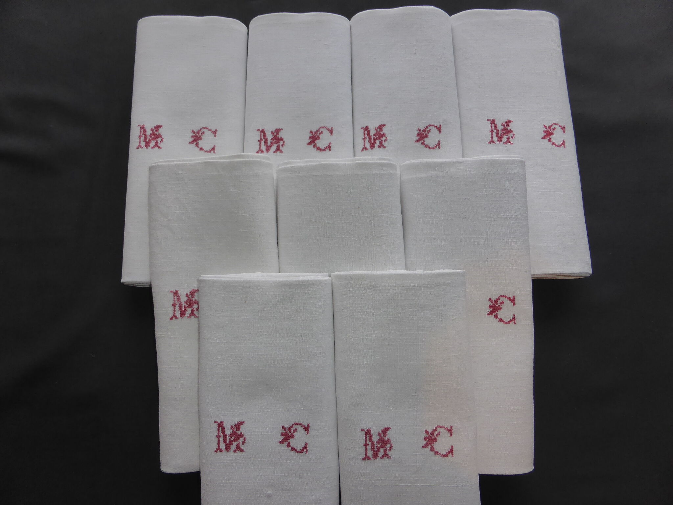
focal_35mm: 24
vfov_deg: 56.8
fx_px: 467
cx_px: 336
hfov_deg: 71.6
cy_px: 252
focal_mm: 4.3
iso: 100
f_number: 3.3
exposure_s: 1/60
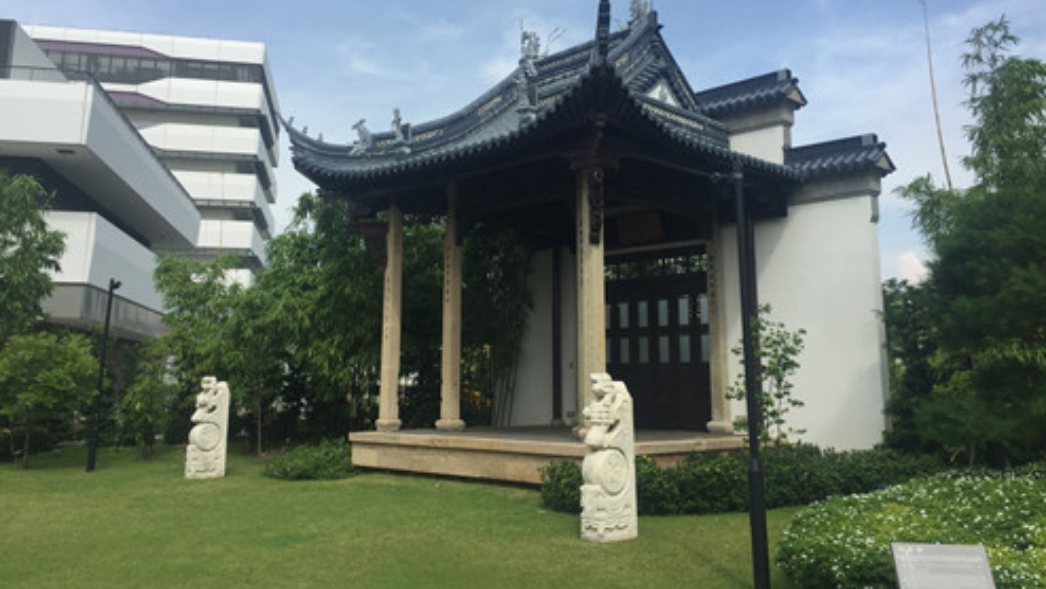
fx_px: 888
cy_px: 213
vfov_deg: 36.4
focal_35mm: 32
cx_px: 523
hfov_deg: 61.0
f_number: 2.2
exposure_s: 1/1721
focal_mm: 4.15
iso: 32
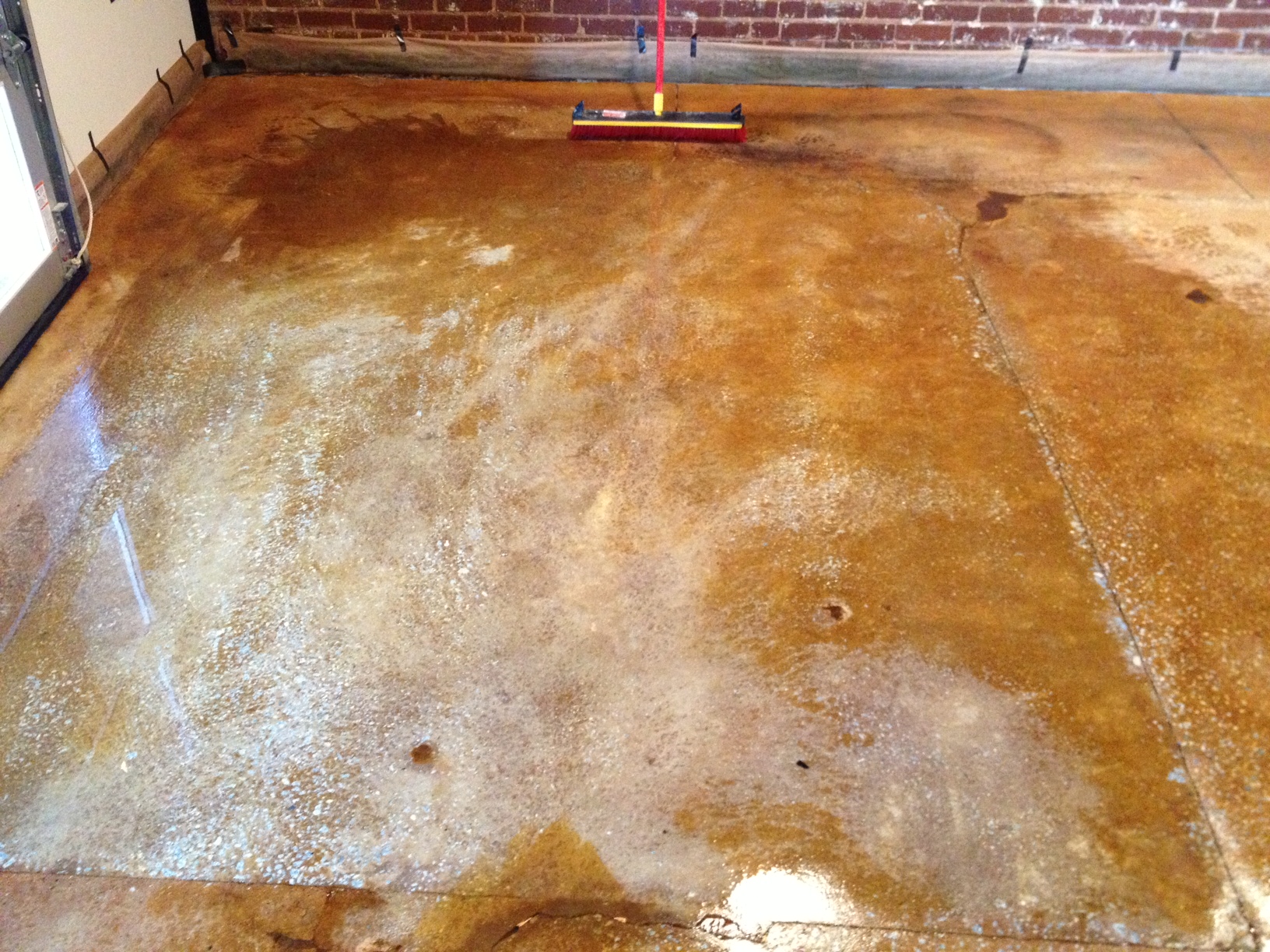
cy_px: 476
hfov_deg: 52.6
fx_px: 1284
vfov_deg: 40.7
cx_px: 635
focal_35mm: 35
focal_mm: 4.28
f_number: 2.4
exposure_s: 1/15
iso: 500
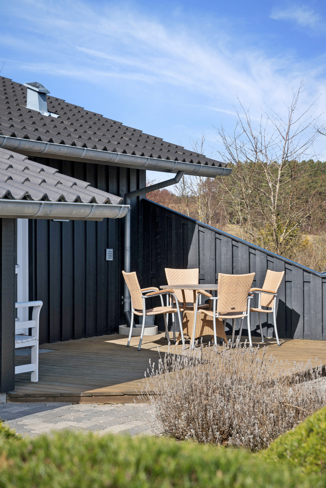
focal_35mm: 70
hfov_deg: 19.5
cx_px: 163
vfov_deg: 28.8
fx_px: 951
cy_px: 244
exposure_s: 1/400
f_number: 8
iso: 200
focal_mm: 70
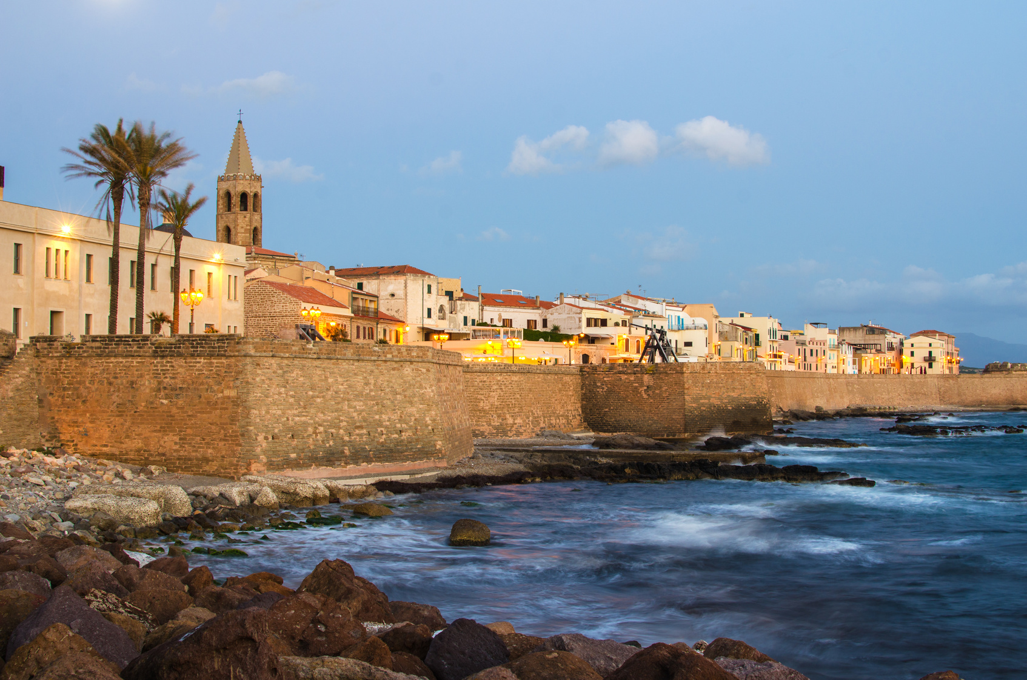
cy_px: 340
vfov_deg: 25.6
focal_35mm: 52
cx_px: 514
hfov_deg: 37.9
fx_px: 1495
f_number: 8
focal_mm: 35
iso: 100
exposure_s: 1.3
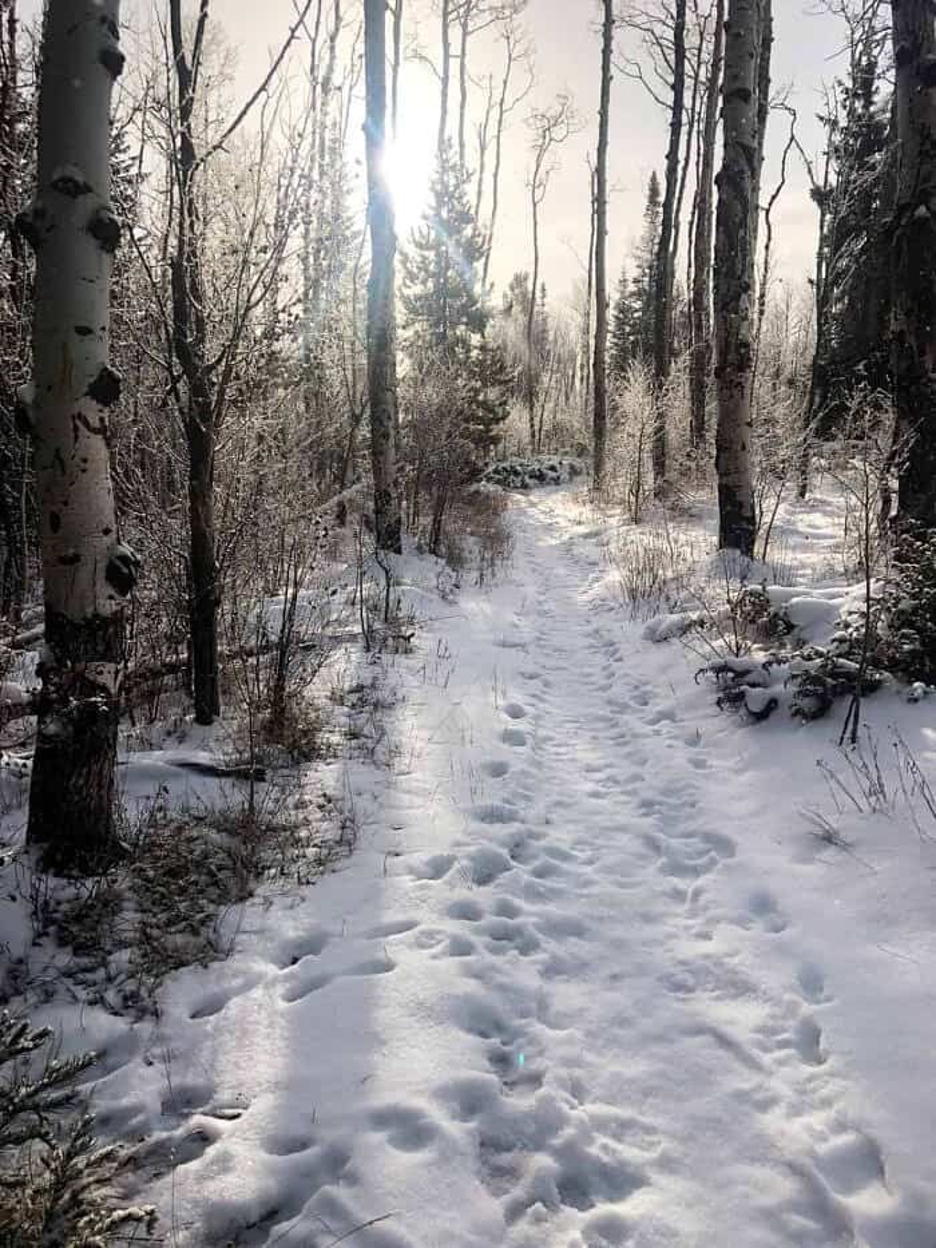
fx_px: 1009
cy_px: 624
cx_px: 468
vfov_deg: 63.4
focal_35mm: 28
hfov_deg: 49.8
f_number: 1.8
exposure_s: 1/3205
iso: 20
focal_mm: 3.99
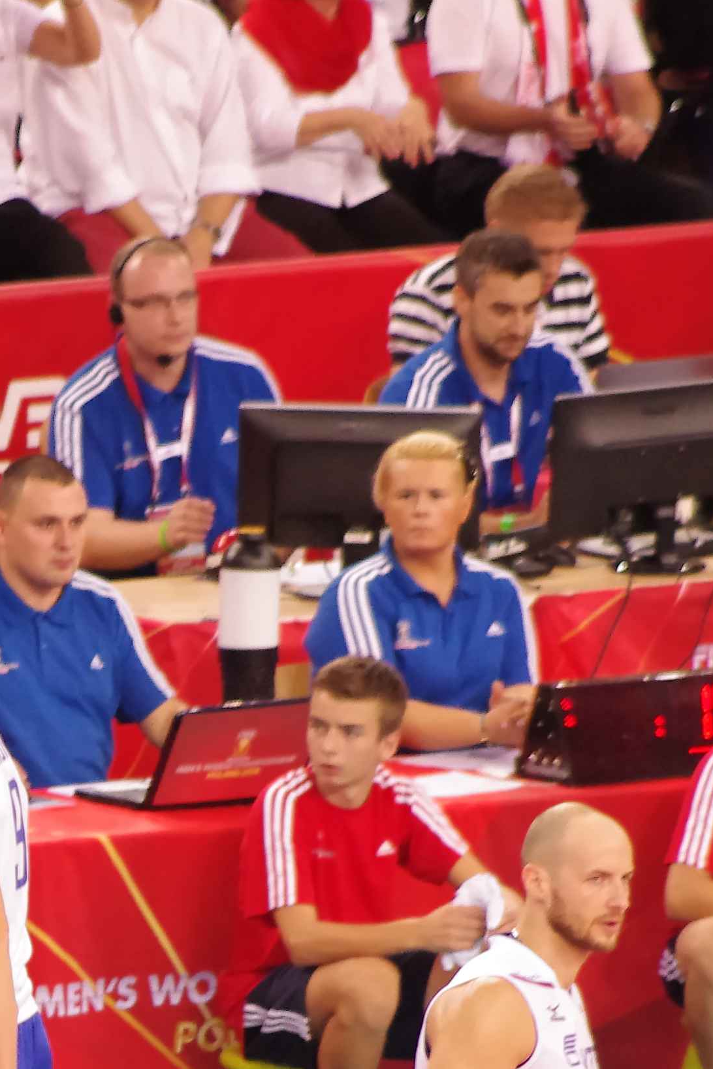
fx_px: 30300
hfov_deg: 1.3
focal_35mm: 1020
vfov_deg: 2.0
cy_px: 844
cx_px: 51
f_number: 5.6
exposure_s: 1/200
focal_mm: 260
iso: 1600
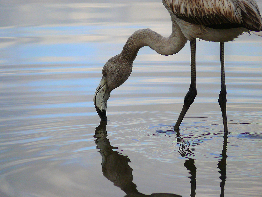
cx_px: 131
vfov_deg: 3.5
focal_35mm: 420
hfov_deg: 4.7
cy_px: 98
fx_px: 3179
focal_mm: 88.8
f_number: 3.7
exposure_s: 1/500
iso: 100
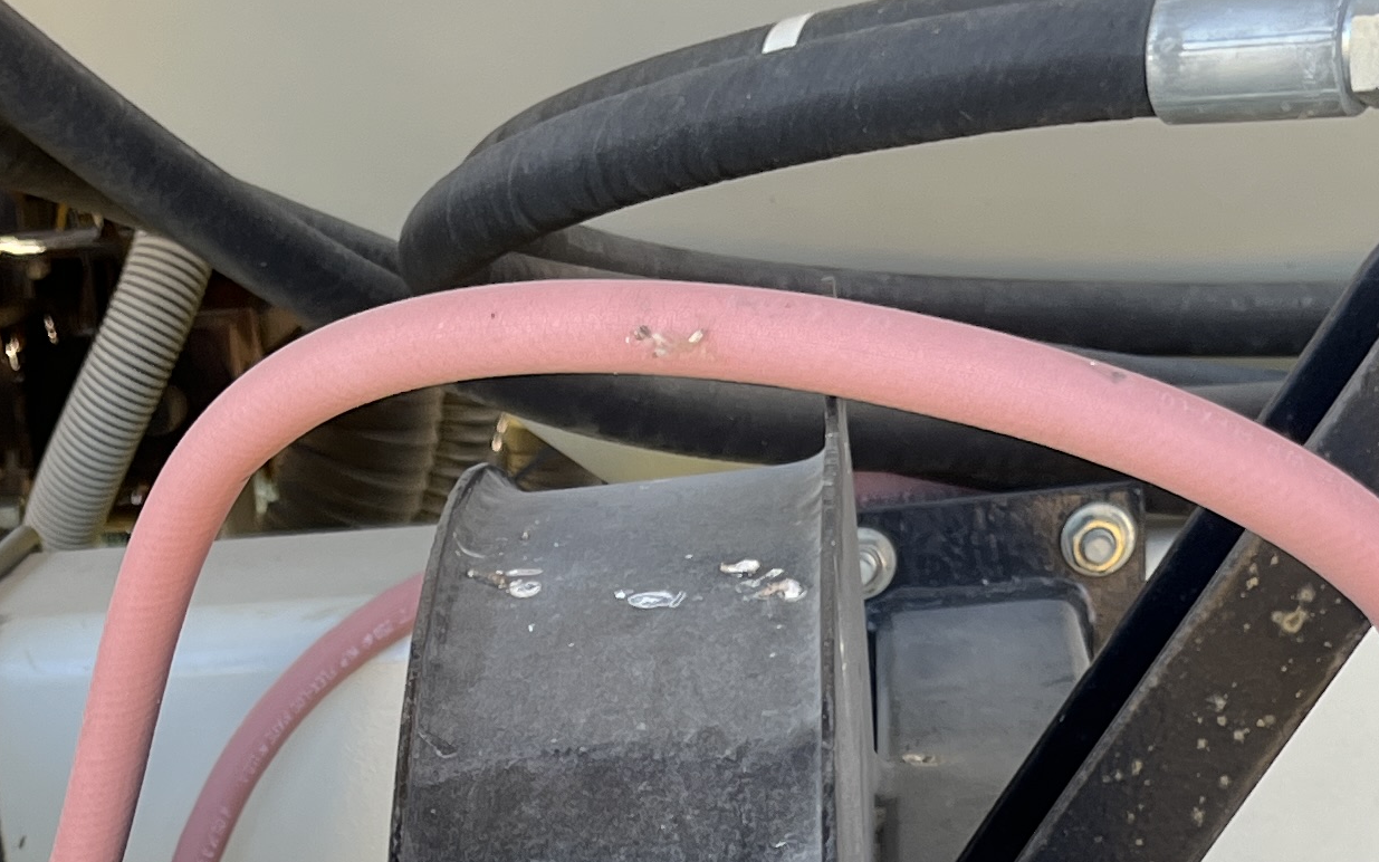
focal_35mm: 90
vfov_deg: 13.1
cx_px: 261
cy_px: 1540
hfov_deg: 22.7
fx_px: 3383
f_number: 1.6
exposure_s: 1/122
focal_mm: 5.1
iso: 32
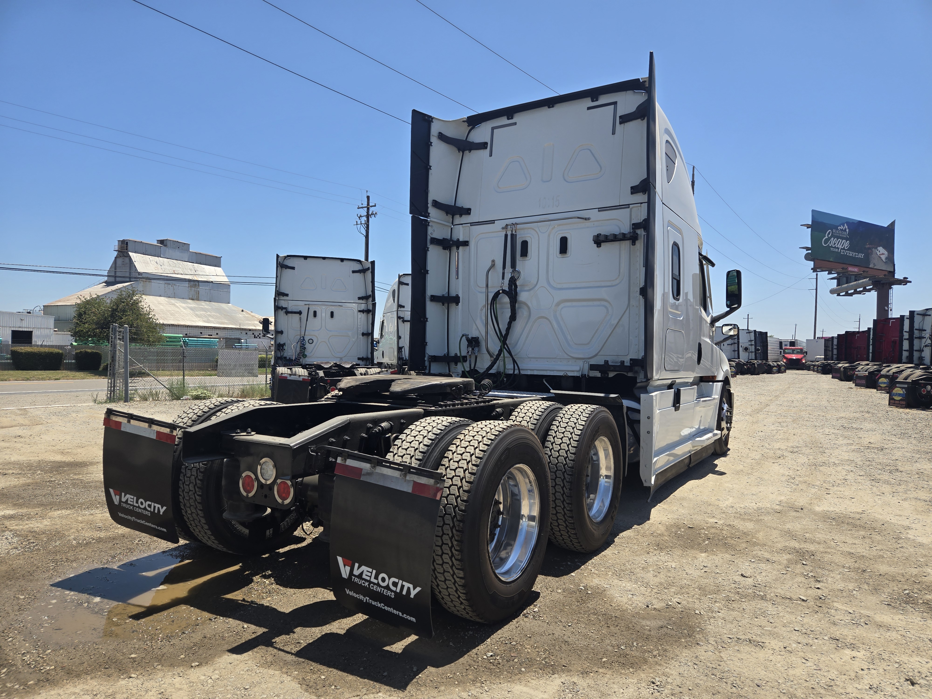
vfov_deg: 58.9
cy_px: 350
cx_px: 466
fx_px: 619
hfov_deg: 73.9
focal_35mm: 23
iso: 25
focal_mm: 5.4
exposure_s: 1/1834
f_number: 1.8
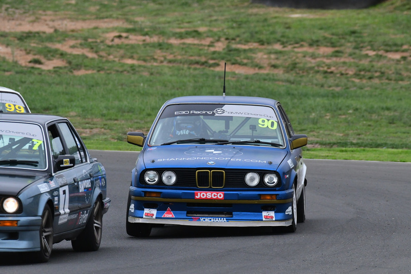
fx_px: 7023
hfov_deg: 3.4
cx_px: 206
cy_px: 137
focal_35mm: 615
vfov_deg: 2.2
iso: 2000
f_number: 9
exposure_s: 1/640
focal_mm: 410
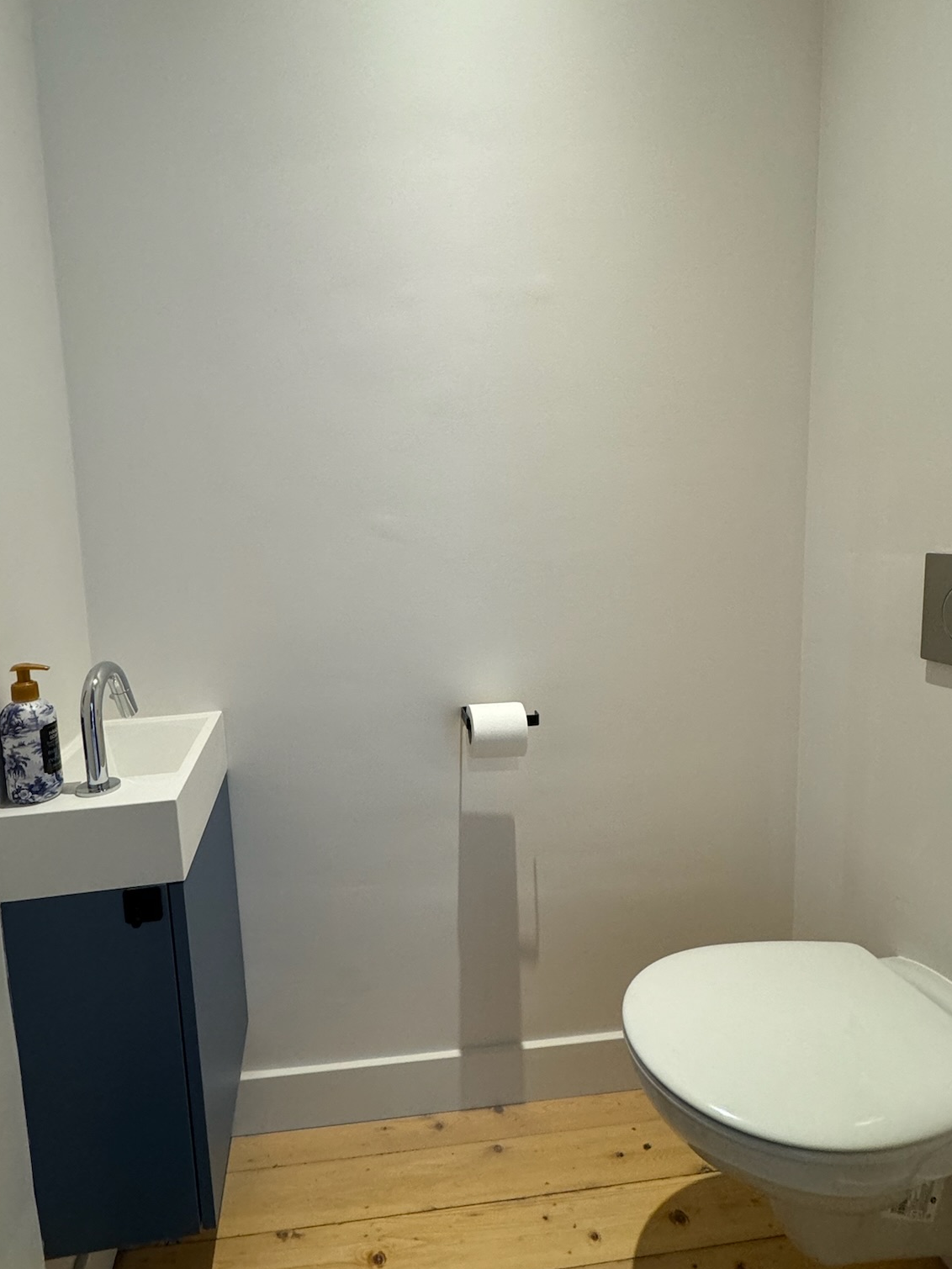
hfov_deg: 68.4
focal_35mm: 19
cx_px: 411
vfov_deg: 84.6
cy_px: 600
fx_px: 697
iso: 250
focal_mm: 2.22
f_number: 2.2
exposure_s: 1/100
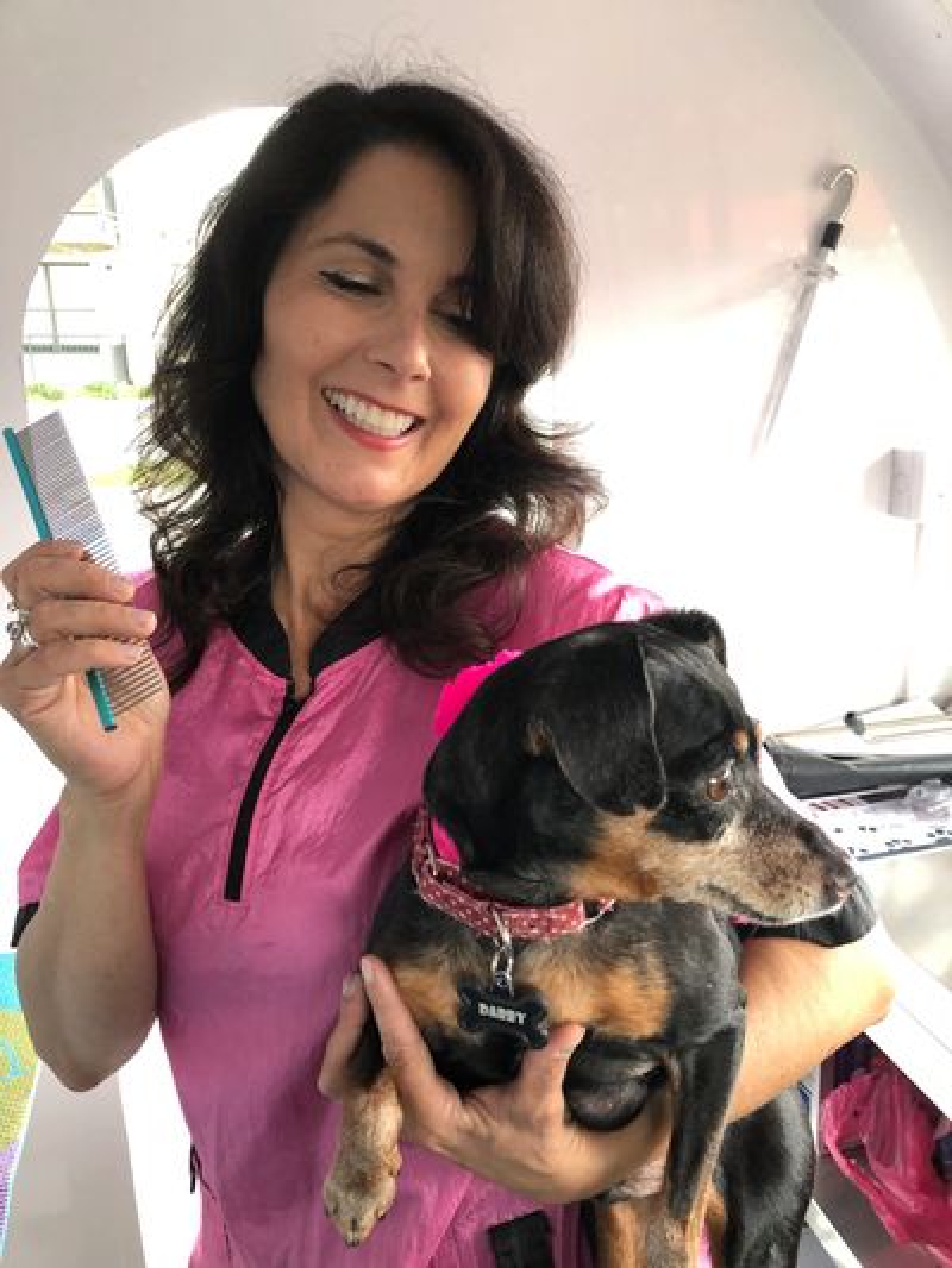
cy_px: 634
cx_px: 476
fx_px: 1026
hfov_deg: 49.8
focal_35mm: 28
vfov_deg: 63.4
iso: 40
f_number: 1.8
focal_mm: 3.99
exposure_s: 1/15
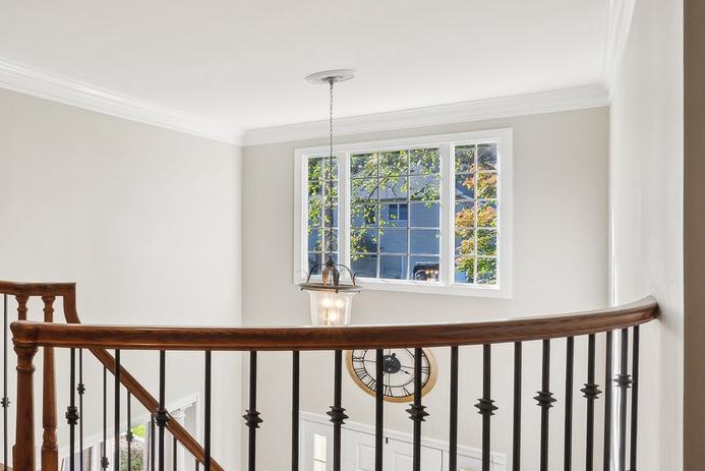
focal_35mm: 27
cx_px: -6
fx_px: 529
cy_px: 245
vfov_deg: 48.0
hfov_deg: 52.7
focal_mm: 13
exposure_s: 1/100
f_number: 7.1
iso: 640
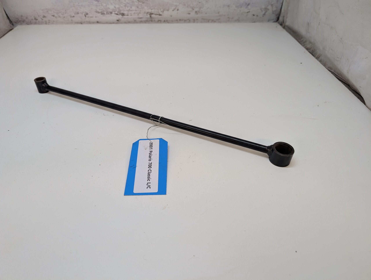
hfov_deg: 71.5
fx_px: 258
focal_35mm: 24
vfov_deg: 56.9
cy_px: 140
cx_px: 186
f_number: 1.68
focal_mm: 6.9
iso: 141
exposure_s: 1/81
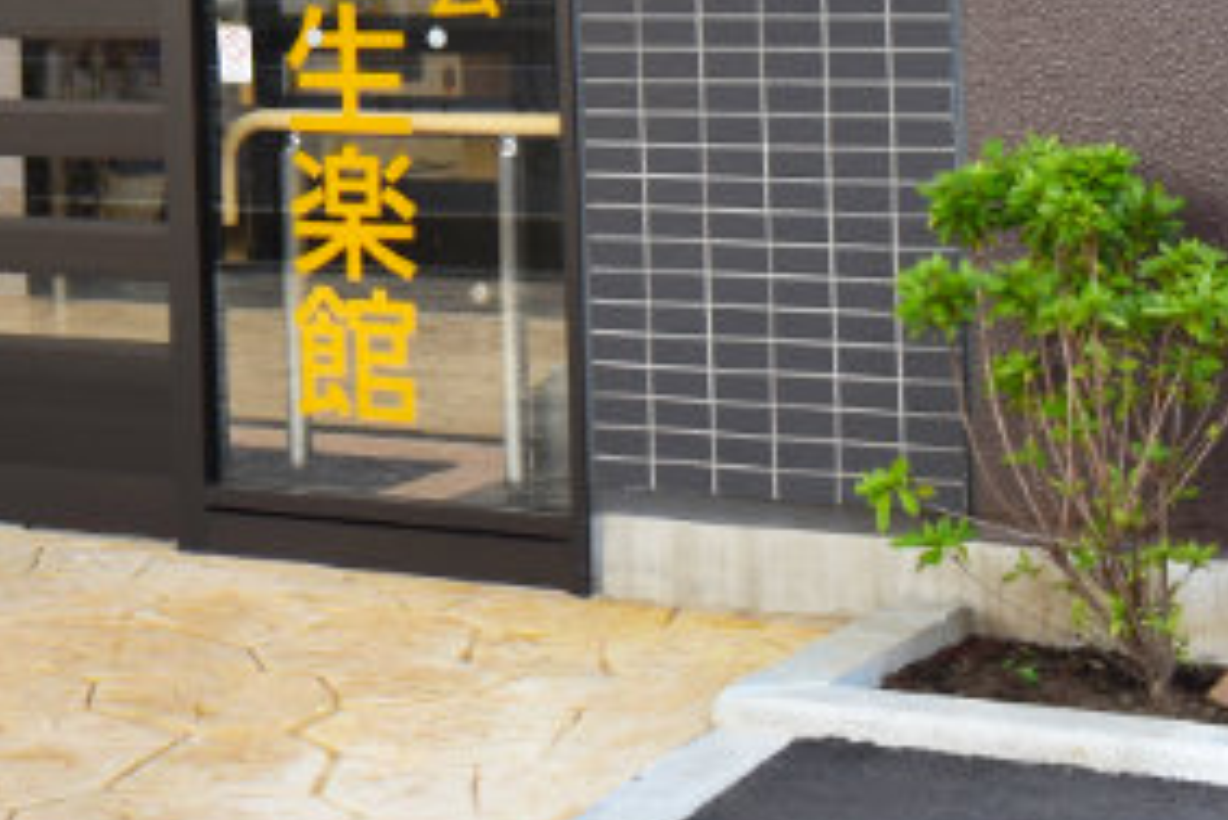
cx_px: -473
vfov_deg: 12.9
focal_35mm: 103
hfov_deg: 18.2
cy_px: -226
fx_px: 3515
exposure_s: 1/25
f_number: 6.3
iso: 100
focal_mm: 18
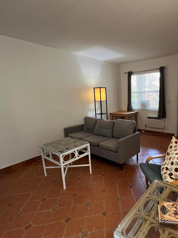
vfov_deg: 84.7
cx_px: 127
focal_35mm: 19
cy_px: 119
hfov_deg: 65.6
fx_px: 130
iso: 250
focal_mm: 1.57
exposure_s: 1/60
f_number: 1.8
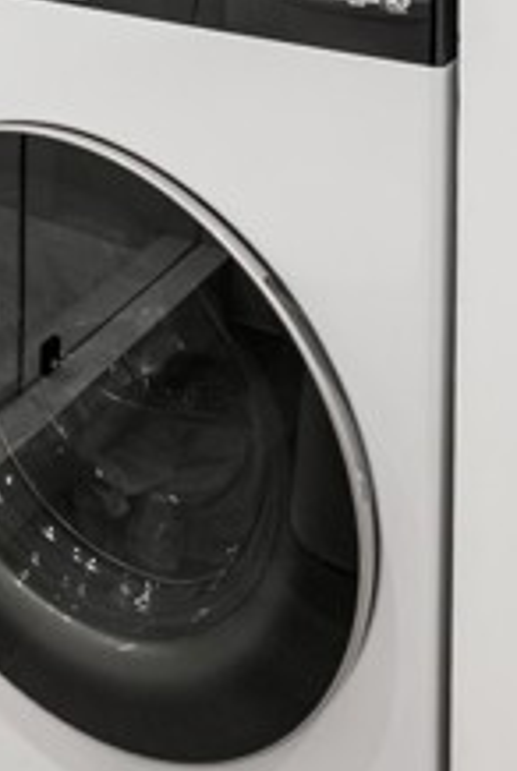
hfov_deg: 25.3
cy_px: -71
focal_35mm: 47
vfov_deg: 35.9
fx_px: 1009
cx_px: -131
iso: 100
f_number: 8
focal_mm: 16
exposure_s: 1/1.67
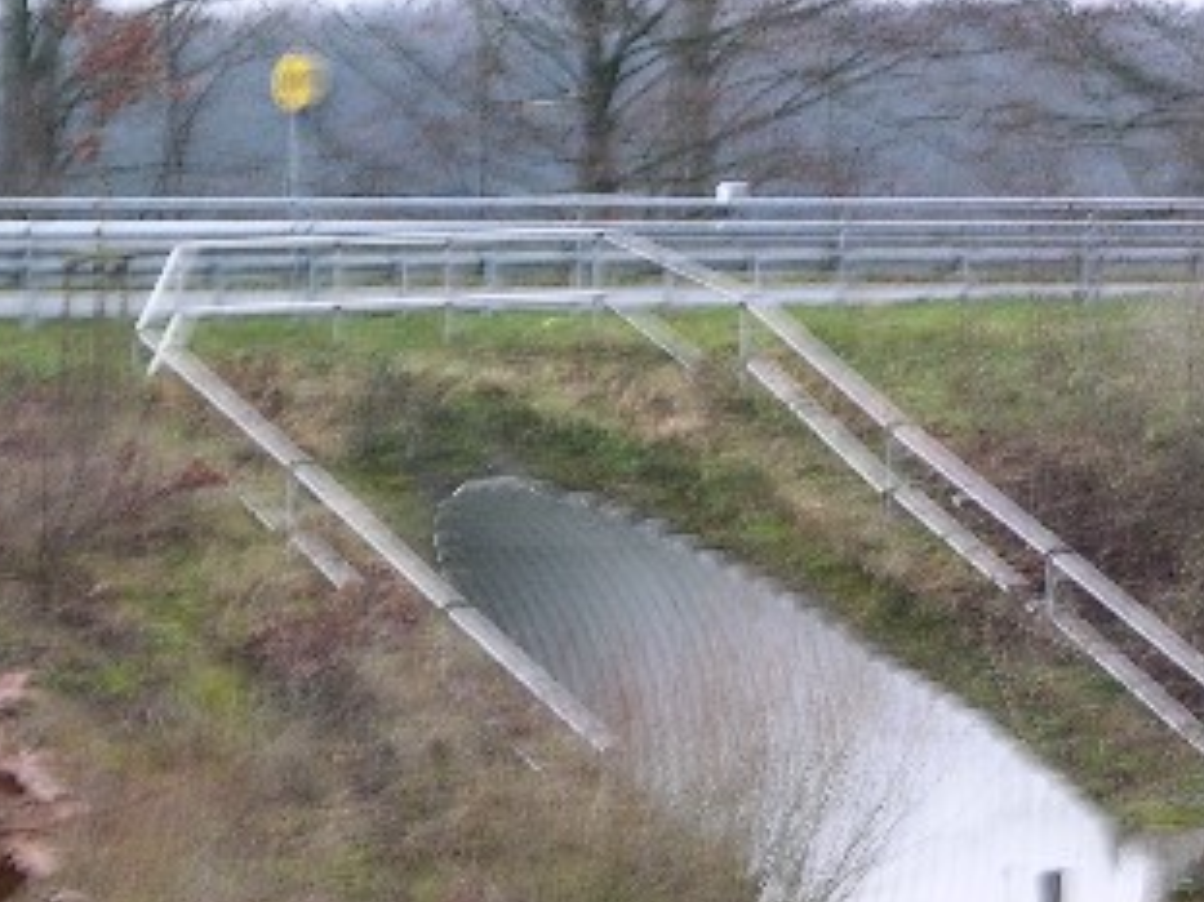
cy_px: 519
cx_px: 703
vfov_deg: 5.2
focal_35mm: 283
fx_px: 9839
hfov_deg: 7.0
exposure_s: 1/7.7
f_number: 3.9
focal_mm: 37.7
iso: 50
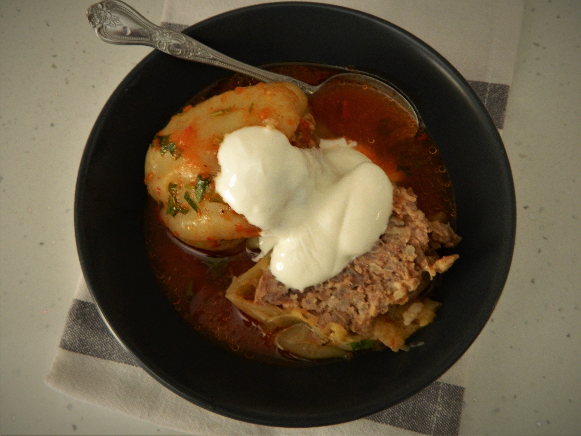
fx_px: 587
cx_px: 290
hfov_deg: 52.6
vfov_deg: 40.7
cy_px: 218
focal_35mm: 35
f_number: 3.3
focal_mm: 6.2
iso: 400
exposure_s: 1/13
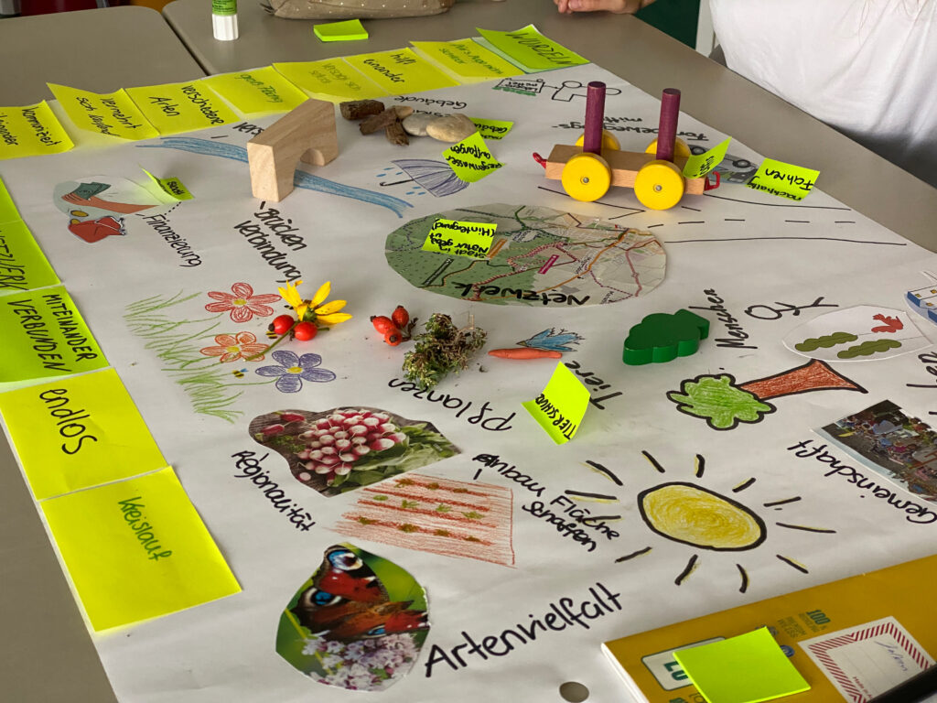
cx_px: 468
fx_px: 1408
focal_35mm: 52
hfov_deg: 36.8
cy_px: 352
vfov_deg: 28.0
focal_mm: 6
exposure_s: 1/62
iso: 160
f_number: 2
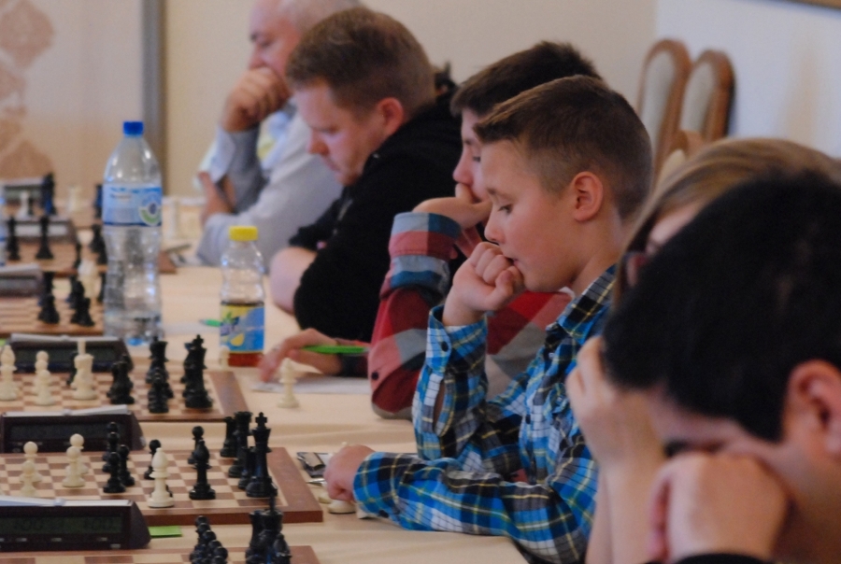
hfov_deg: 14.4
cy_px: 282
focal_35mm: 142
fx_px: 3336
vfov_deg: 9.7
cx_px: 420
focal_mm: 95
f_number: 4.2
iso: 1600
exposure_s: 1/30
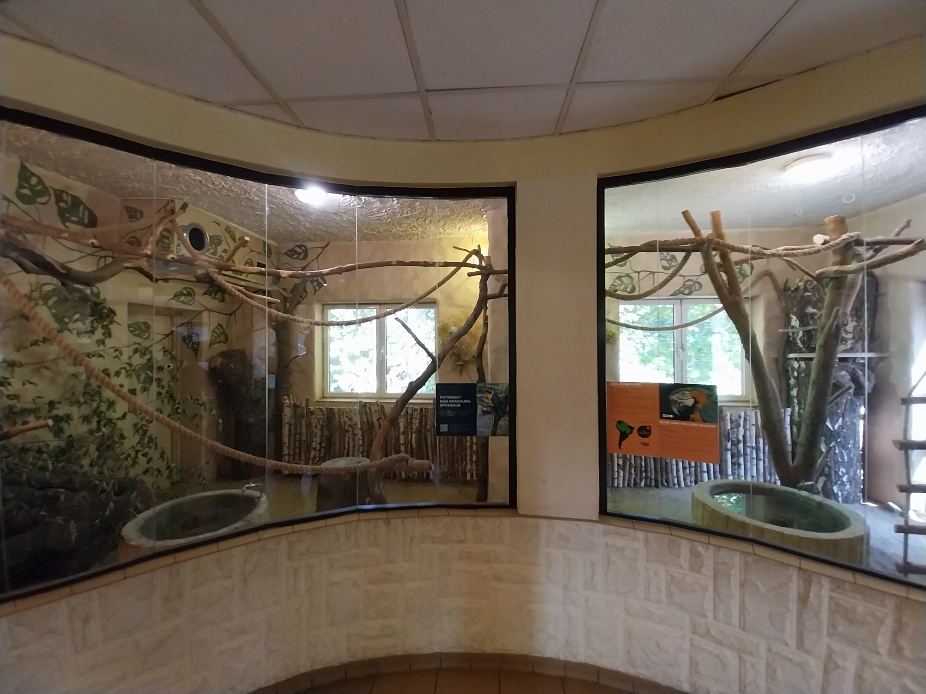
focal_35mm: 13
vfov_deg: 89.9
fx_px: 348
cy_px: 347
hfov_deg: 106.2
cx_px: 463
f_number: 2.2
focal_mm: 1.13
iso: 200
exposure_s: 1/33.4
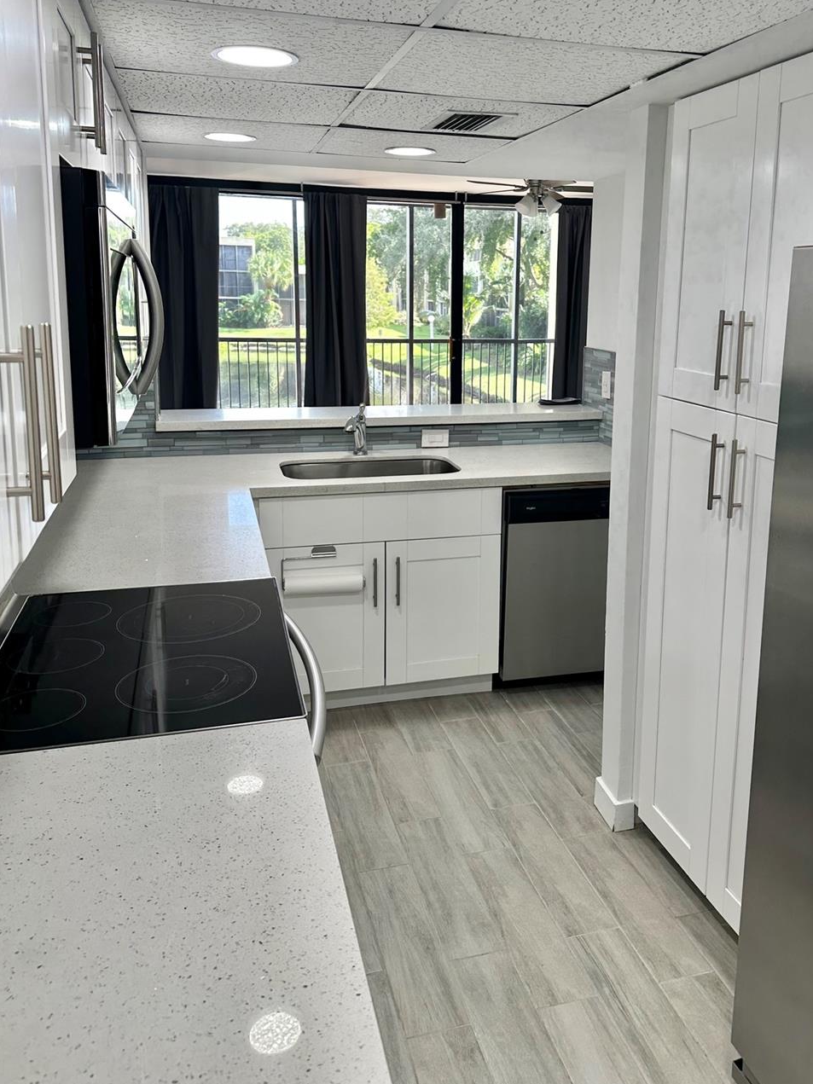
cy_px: 449
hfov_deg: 48.0
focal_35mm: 29
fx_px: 908
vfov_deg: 61.3
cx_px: 475
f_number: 1.78
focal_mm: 6.86
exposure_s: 1/120
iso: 80
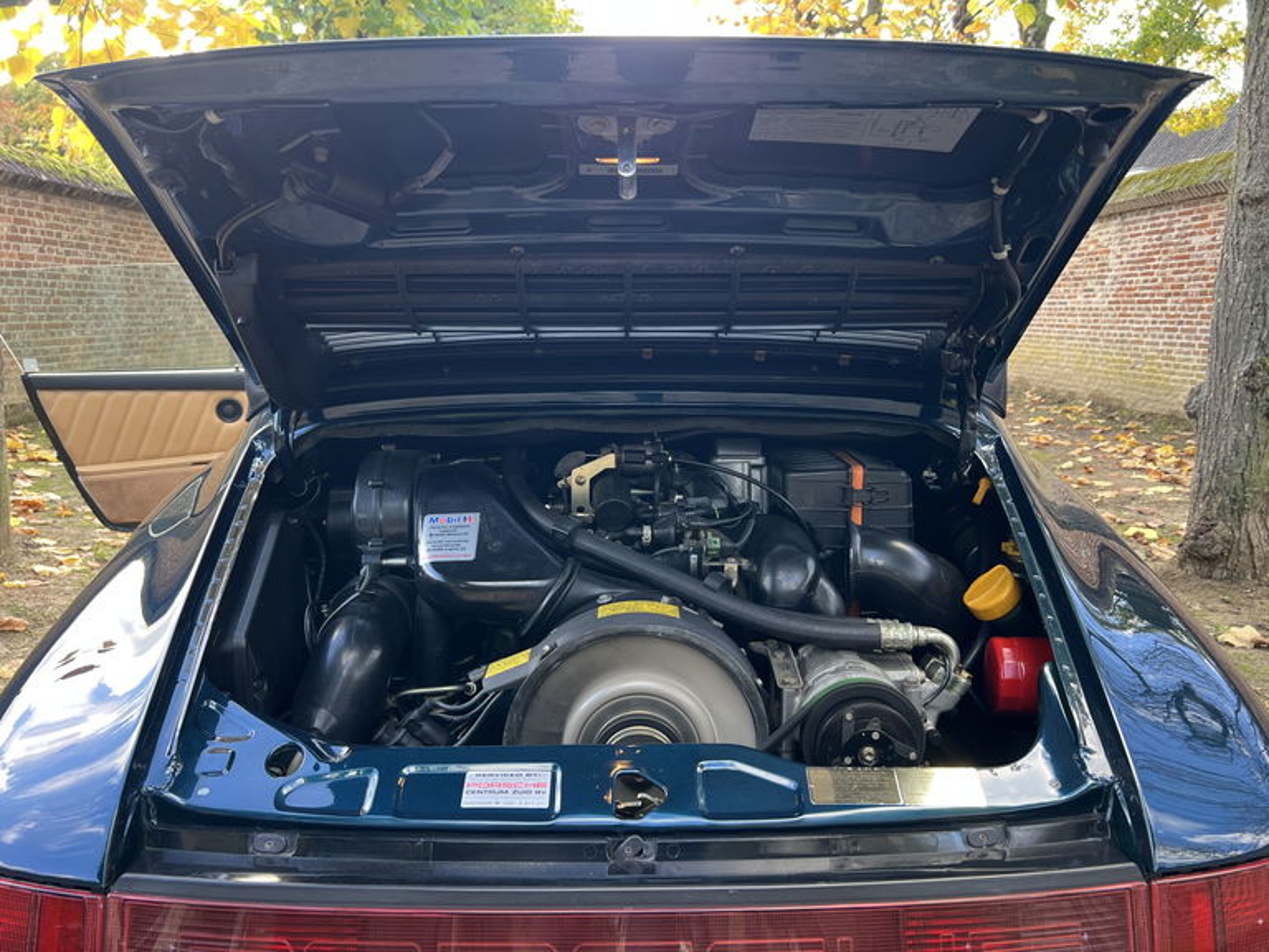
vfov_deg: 53.1
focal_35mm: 26
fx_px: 953
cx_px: 634
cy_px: 476
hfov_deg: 67.3
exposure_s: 1/121
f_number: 1.5
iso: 64
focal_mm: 5.7
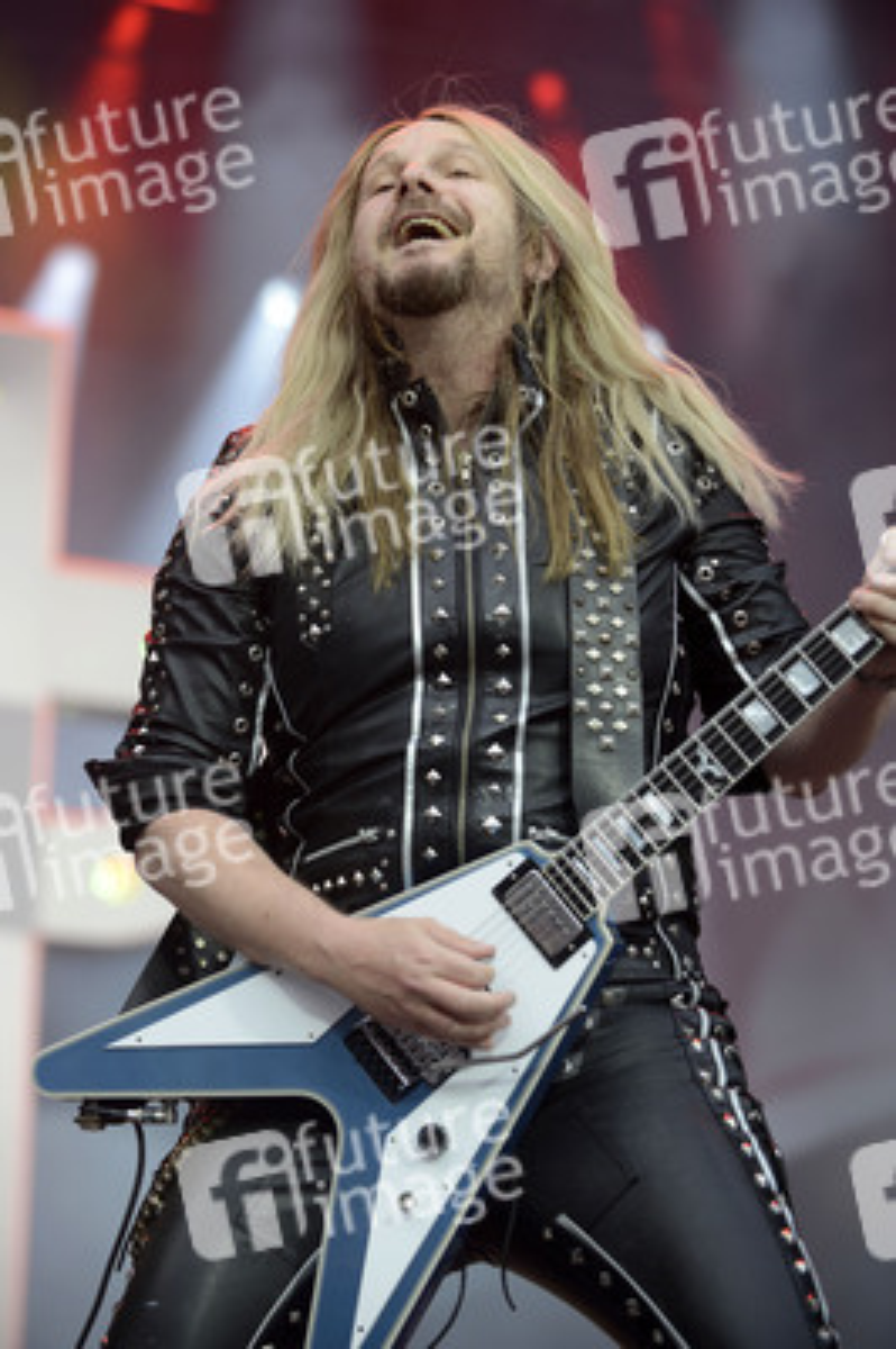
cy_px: 674
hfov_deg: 13.4
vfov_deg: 20.0
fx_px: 3814
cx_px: 448
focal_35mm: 102
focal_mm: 102
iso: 400
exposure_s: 1/800
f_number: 3.5
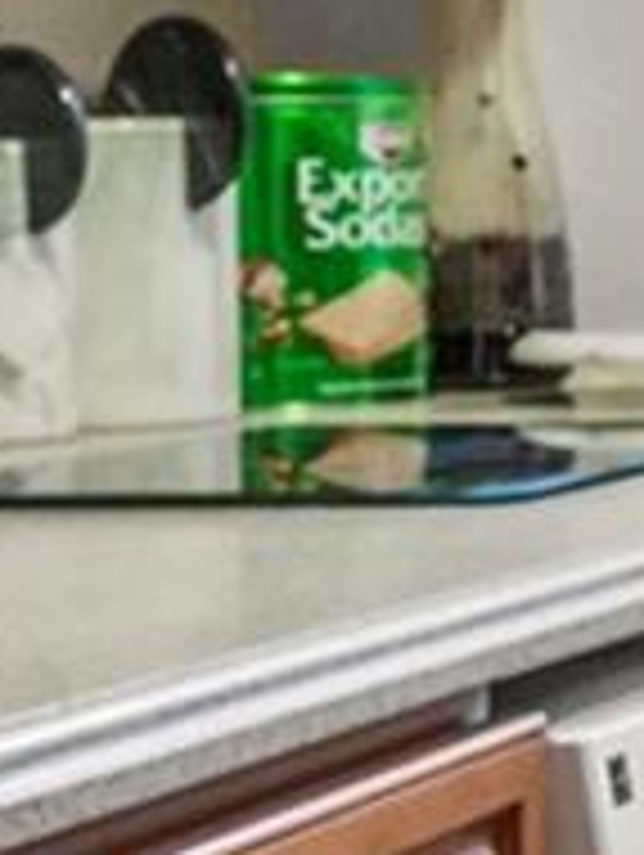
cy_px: 173
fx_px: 3589
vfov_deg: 13.5
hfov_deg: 8.5
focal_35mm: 145
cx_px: 1986
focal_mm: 14
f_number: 8
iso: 800
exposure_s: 1/8
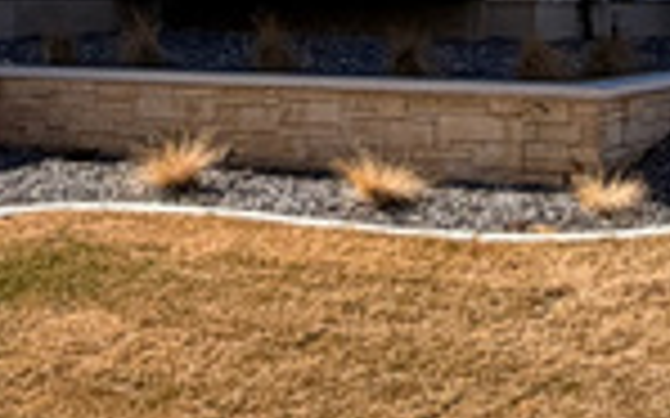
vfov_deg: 12.3
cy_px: -171
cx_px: 472
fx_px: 1862
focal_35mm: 102
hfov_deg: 20.3
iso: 20
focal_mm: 2.22
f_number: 2.2
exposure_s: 1/901
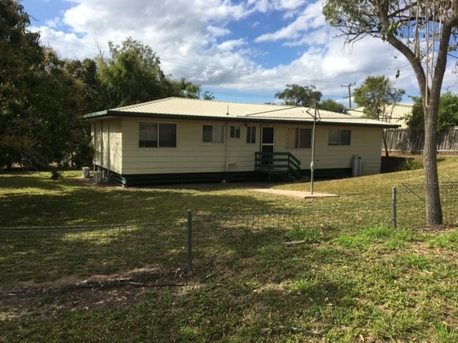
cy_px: 172
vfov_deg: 48.2
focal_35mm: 29
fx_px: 384
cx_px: 229
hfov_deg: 61.7
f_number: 2.2
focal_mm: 4.15
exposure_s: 1/1876
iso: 25
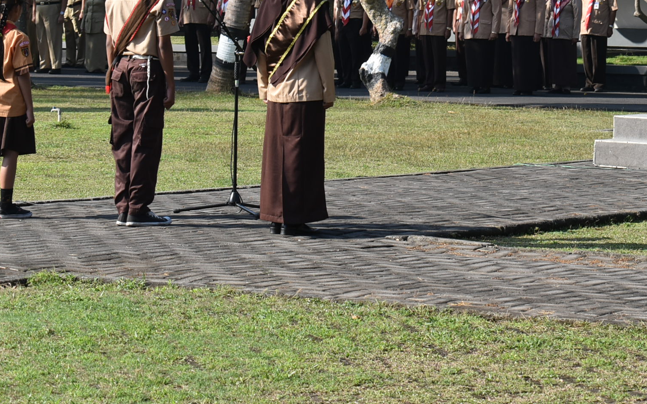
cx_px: 566
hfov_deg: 12.5
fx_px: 2927
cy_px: 38
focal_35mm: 166
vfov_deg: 7.9
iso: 200
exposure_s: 1/250
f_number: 8
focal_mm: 55
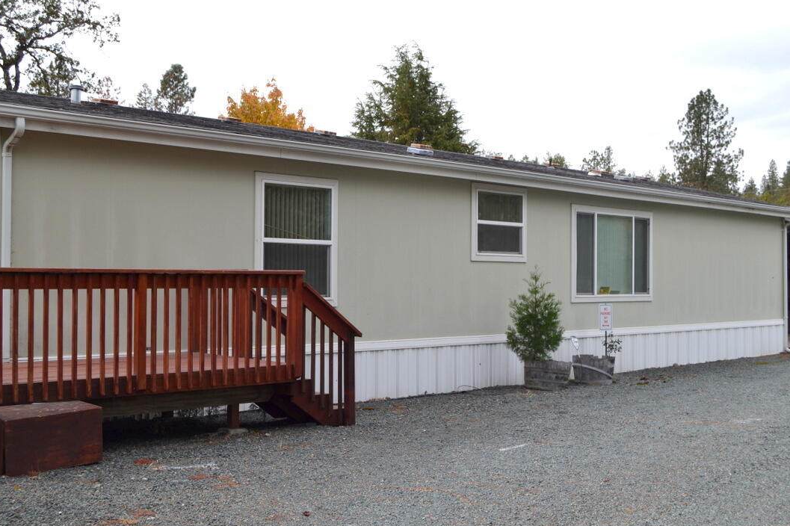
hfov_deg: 42.8
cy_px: 260
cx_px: 394
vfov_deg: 29.2
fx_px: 1009
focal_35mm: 46
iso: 100
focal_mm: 30
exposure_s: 1/200
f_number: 7.1
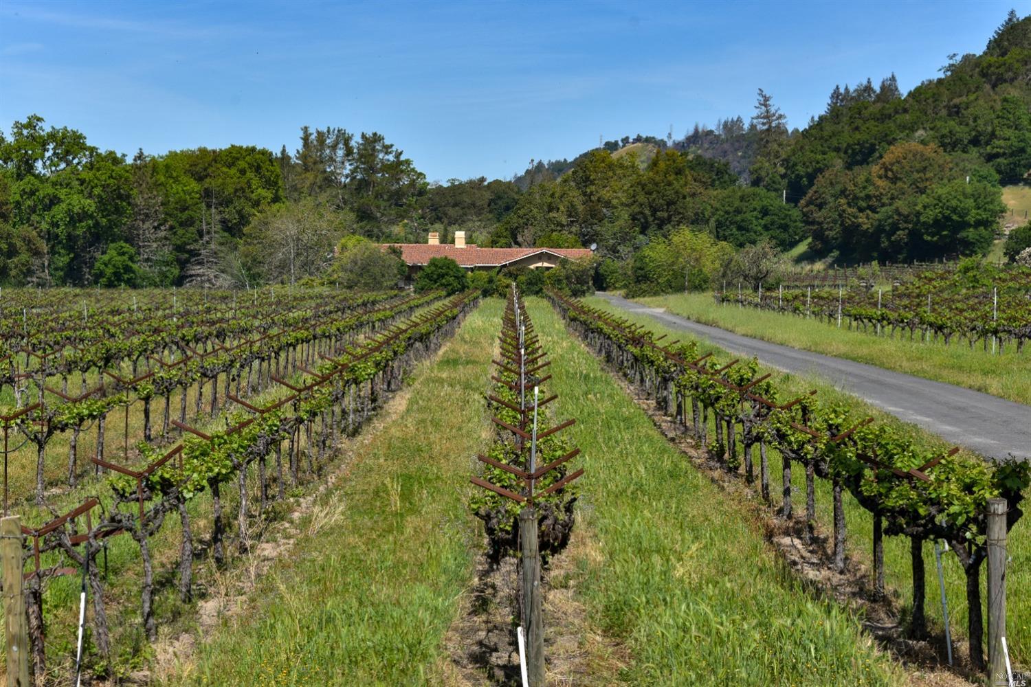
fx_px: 2062
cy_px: 344
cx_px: 516
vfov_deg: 18.9
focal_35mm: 72
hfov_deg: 28.1
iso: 160
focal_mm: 72
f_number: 7.1
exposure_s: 1/800
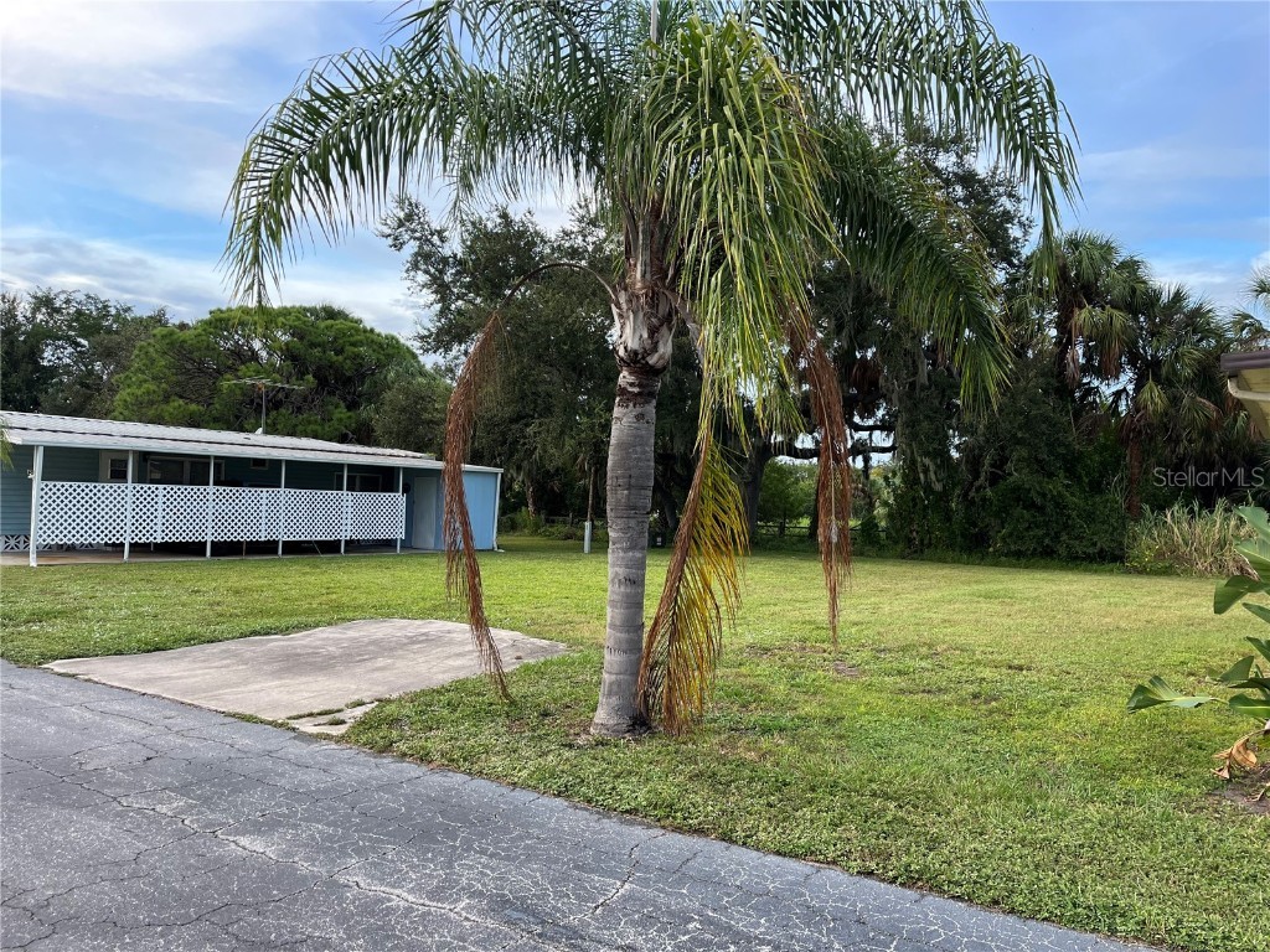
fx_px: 954
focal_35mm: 26
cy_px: 476
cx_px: 635
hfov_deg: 67.3
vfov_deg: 53.1
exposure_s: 1/121
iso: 64
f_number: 1.6
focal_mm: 5.1
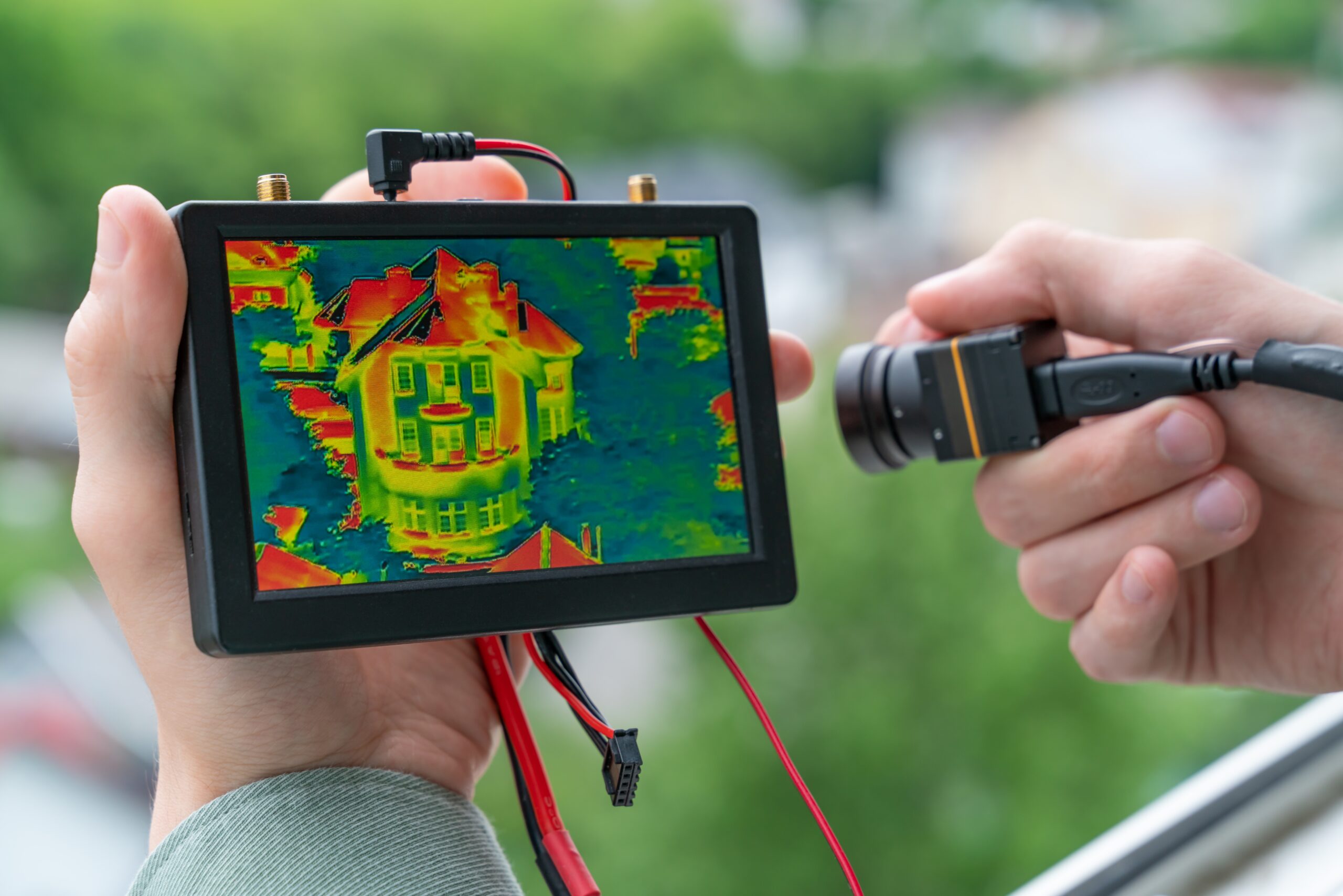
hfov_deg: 27.0
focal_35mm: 75
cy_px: 448
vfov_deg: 18.2
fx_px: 2798
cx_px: 672
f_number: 6.3
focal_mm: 75
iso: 250
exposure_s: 1/100
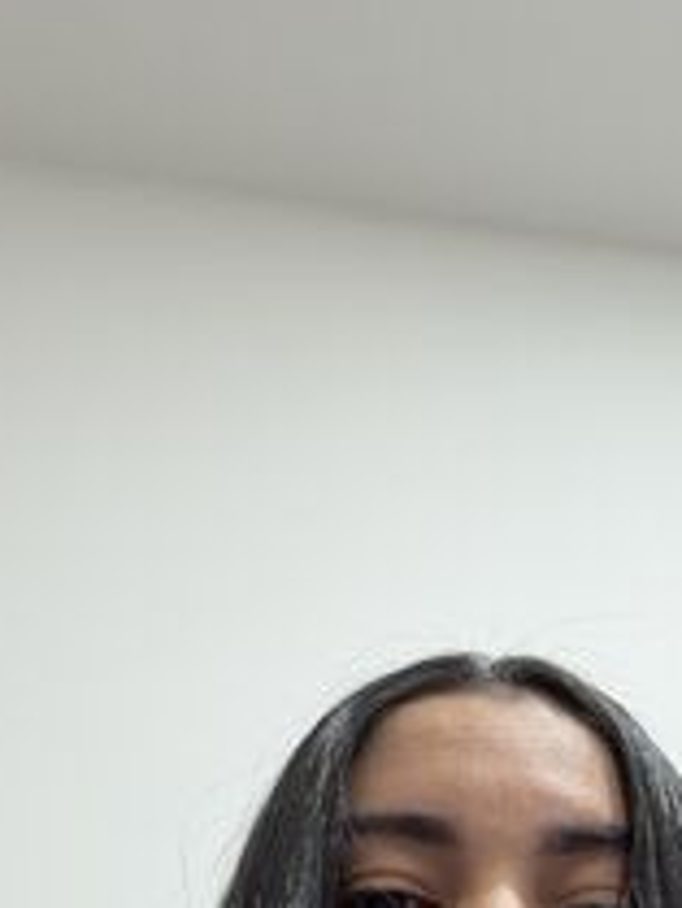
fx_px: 1758
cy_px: 897
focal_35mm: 67
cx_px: 556
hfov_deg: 21.6
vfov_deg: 27.4
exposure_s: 1/40
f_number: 1.9
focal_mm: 2.71
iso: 200
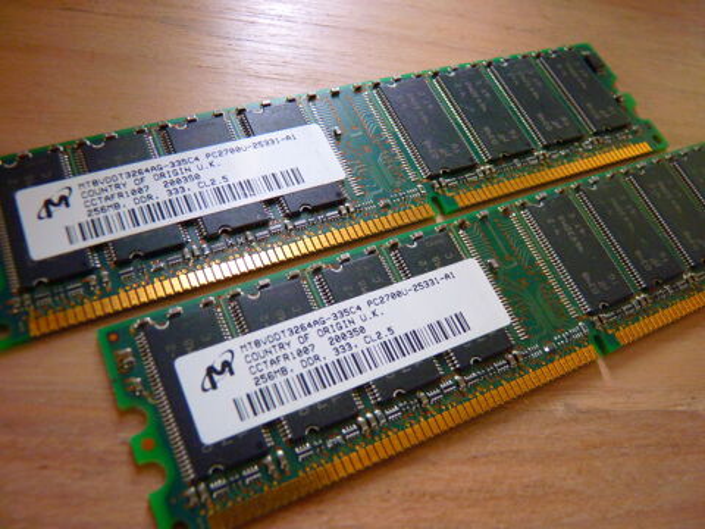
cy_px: 264
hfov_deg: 61.7
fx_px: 591
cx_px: 352
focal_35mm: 29
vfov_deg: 48.2
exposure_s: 1/25
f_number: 2.8
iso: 400
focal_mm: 5.1
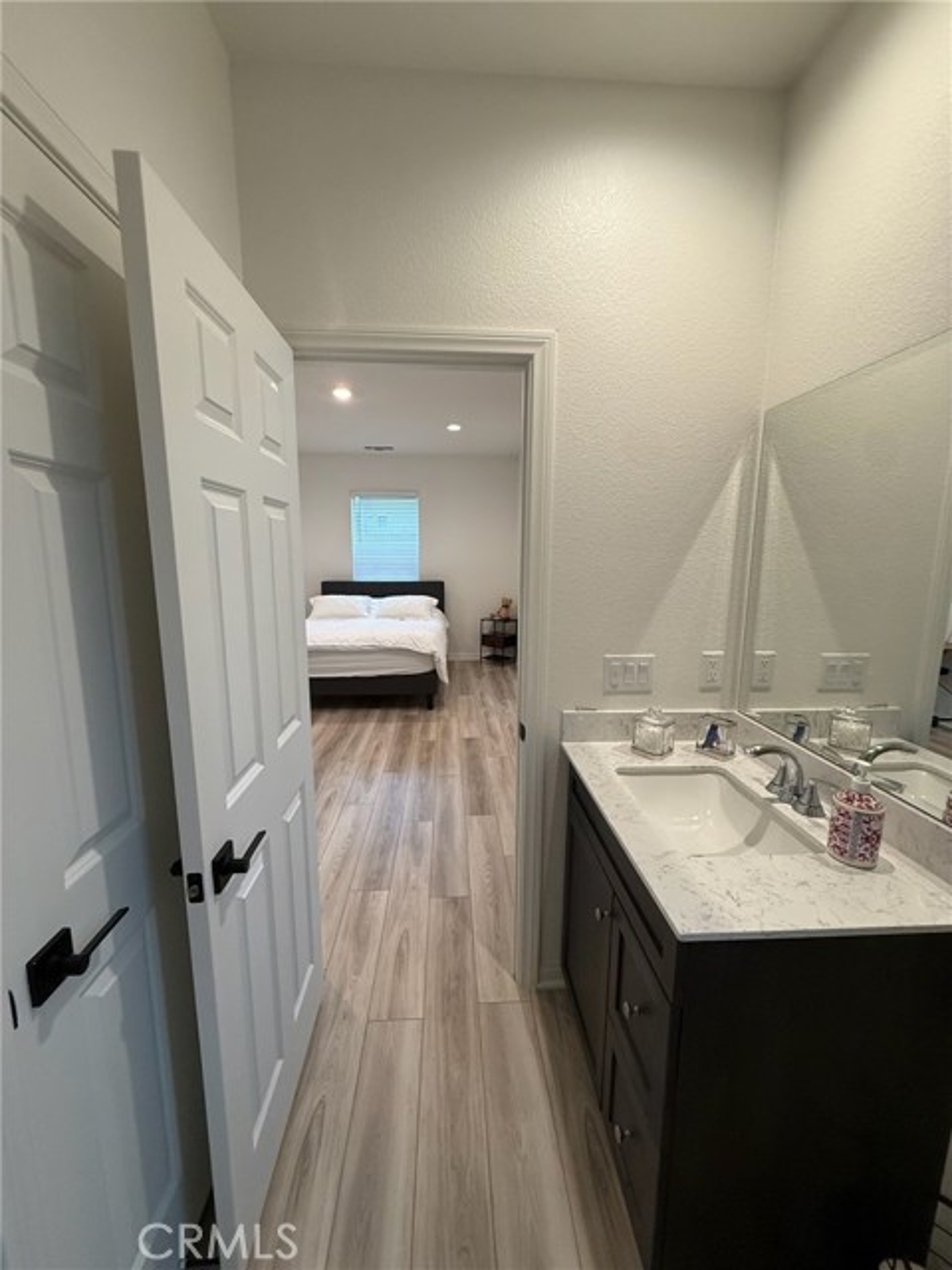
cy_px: 635
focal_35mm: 14
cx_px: 476
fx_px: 513
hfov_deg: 85.7
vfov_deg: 102.1
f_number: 2.2
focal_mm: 2.22
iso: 250
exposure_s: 1/120
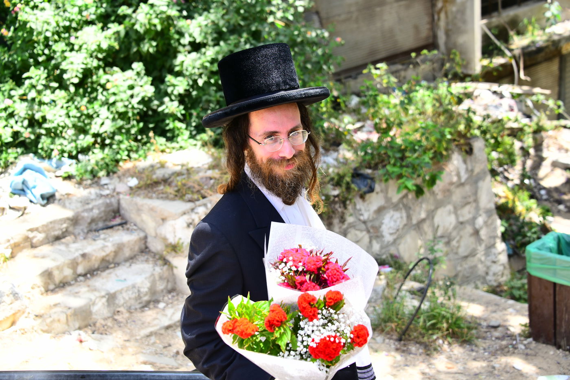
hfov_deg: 35.6
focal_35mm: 56
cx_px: 285
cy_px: 190
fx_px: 886
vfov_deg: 24.2
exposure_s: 1/250
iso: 320
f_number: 5.6
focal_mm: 56
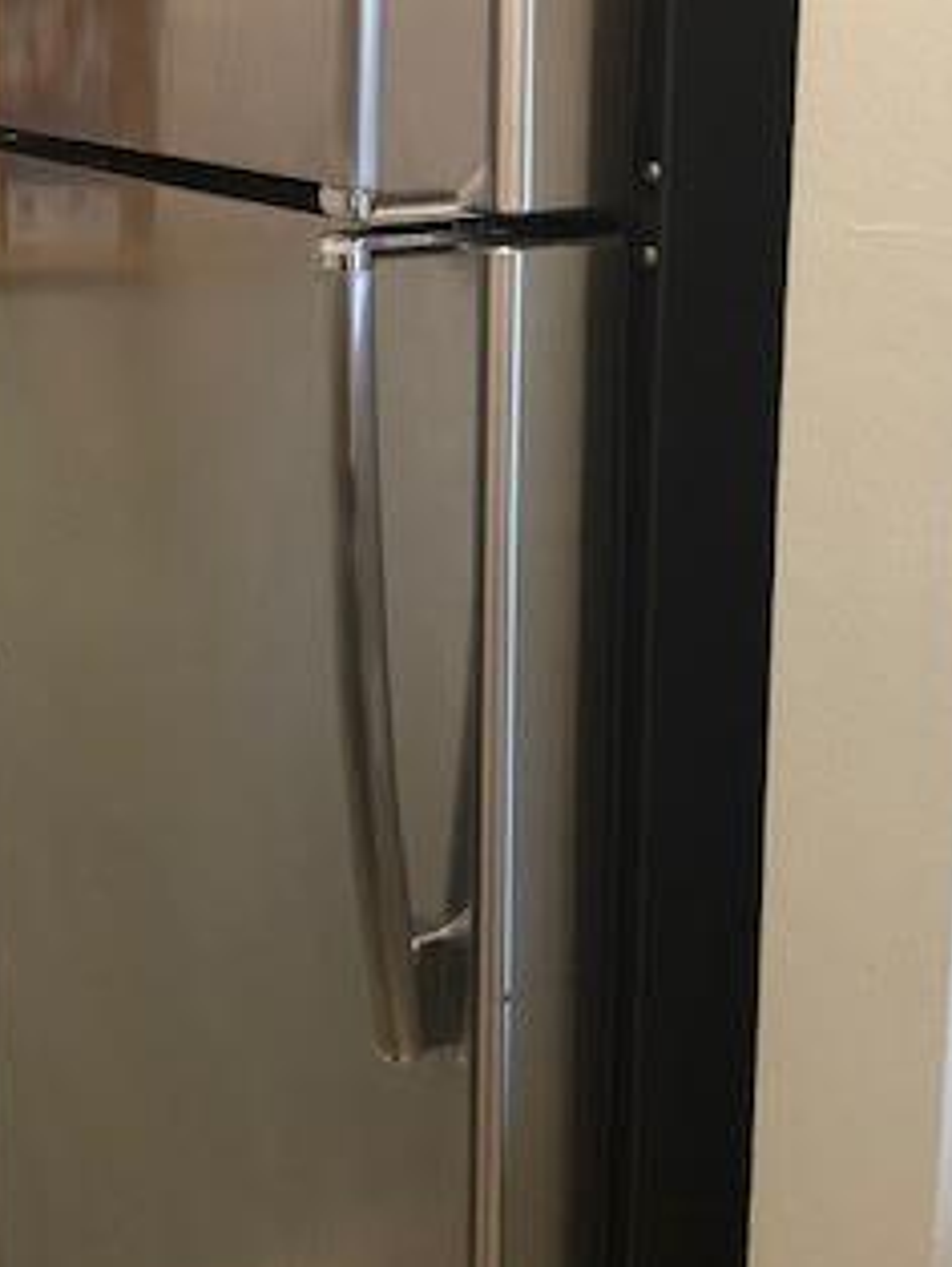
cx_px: 403
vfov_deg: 33.6
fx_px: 2087
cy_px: 480
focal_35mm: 57
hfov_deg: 25.7
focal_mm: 4
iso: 50
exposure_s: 1/15
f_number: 1.8
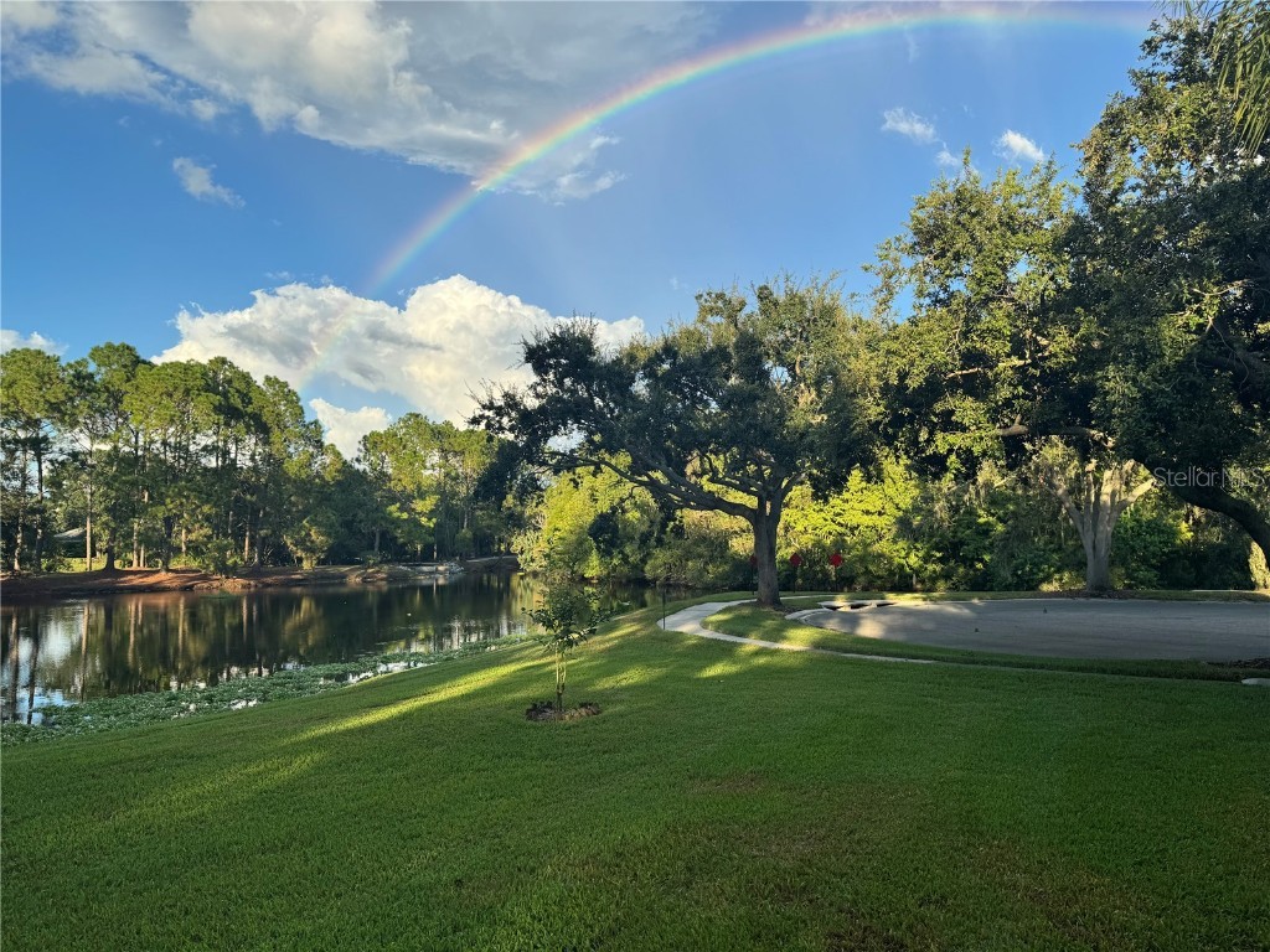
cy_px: 476
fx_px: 881
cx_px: 635
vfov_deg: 56.8
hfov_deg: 71.6
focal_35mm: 24
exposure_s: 1/2105
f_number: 1.78
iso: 80
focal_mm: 6.76
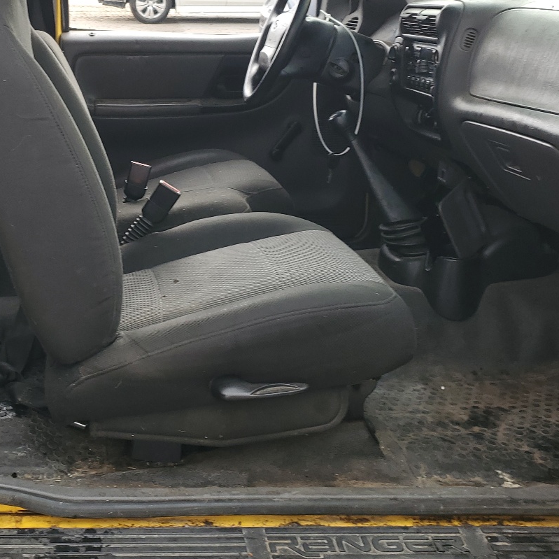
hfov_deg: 35.8
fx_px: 840
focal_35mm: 46
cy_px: 192
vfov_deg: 36.5
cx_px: 129
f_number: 1.5
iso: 50
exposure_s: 1/123
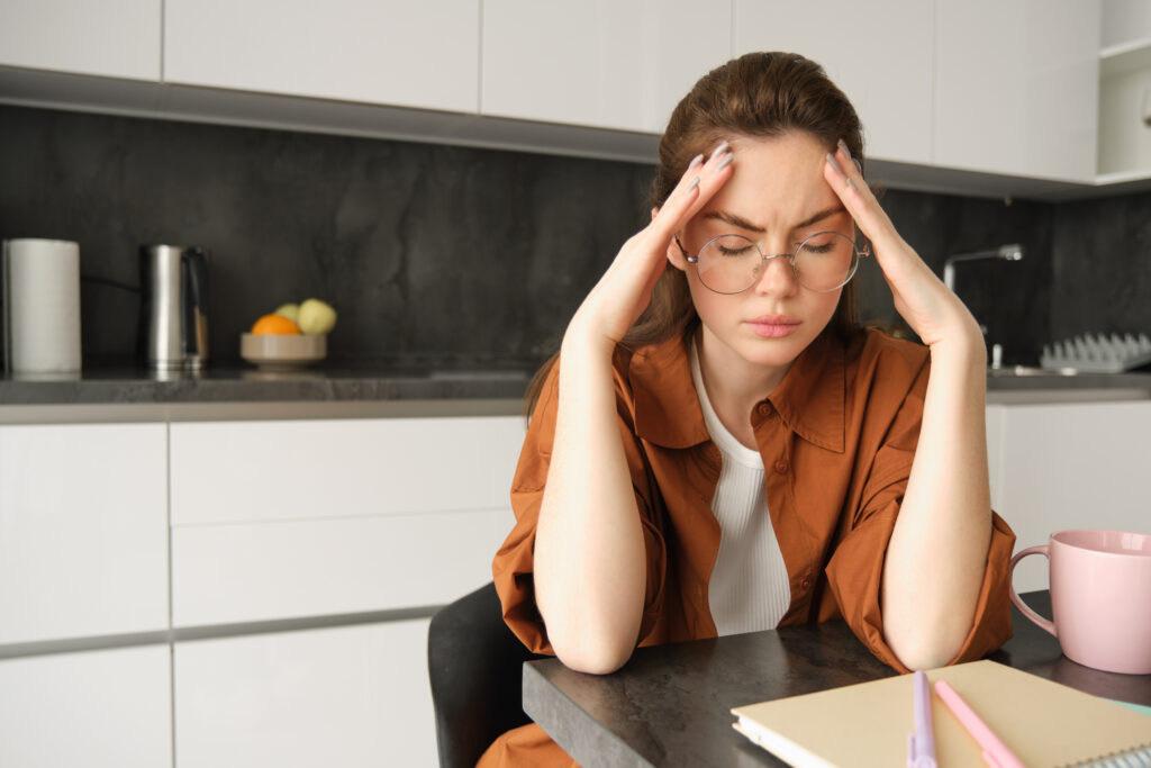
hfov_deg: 60.3
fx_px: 991
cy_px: 384
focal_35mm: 31
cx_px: 576
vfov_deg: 42.3
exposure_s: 1/125
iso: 200
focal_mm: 20.6
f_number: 2.8
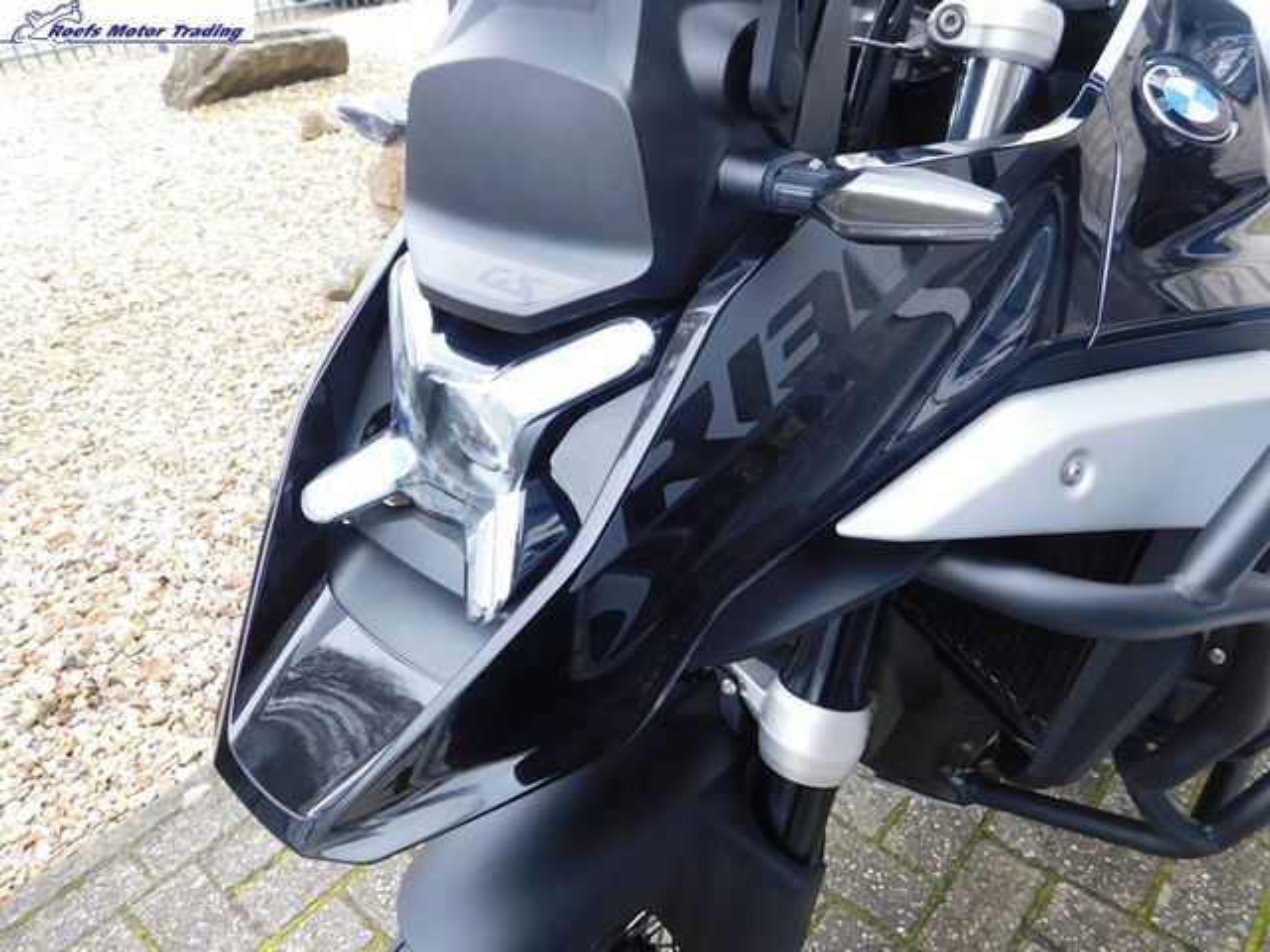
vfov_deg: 54.9
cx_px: 635
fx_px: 917
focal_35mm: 25
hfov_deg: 69.4
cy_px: 476
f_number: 3.1
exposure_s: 1/30
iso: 125
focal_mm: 4.5
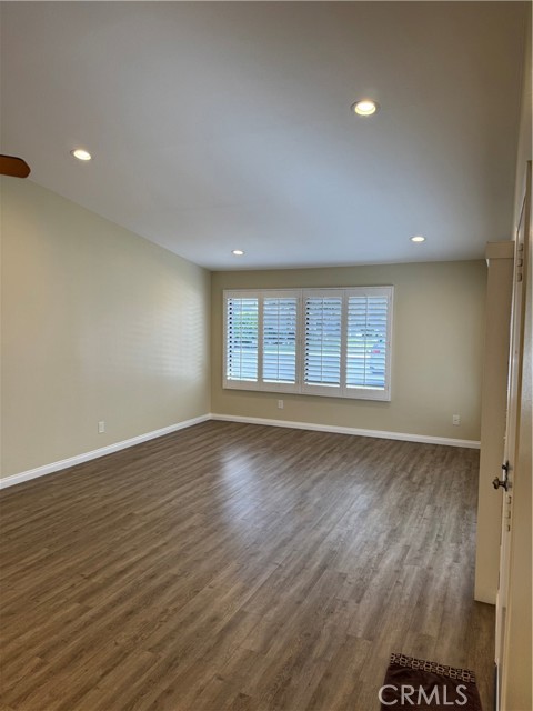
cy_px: 356
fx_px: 493
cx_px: 266
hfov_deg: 56.8
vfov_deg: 71.6
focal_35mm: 24
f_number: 1.78
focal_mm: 6.76
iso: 80
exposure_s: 1/122
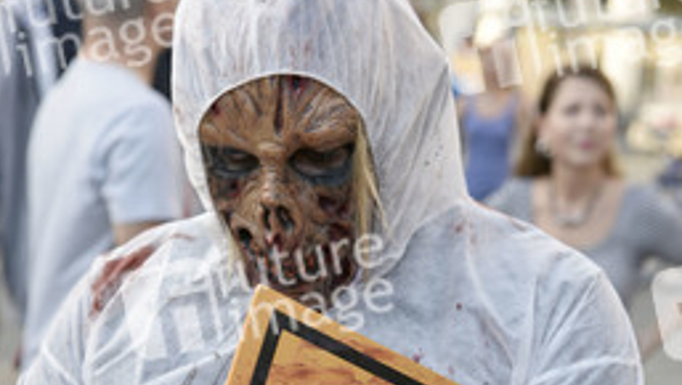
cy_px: 430
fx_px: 2298
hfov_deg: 16.9
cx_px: 334
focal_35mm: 127
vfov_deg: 9.5
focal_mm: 78
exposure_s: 1/125
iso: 400
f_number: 5.6
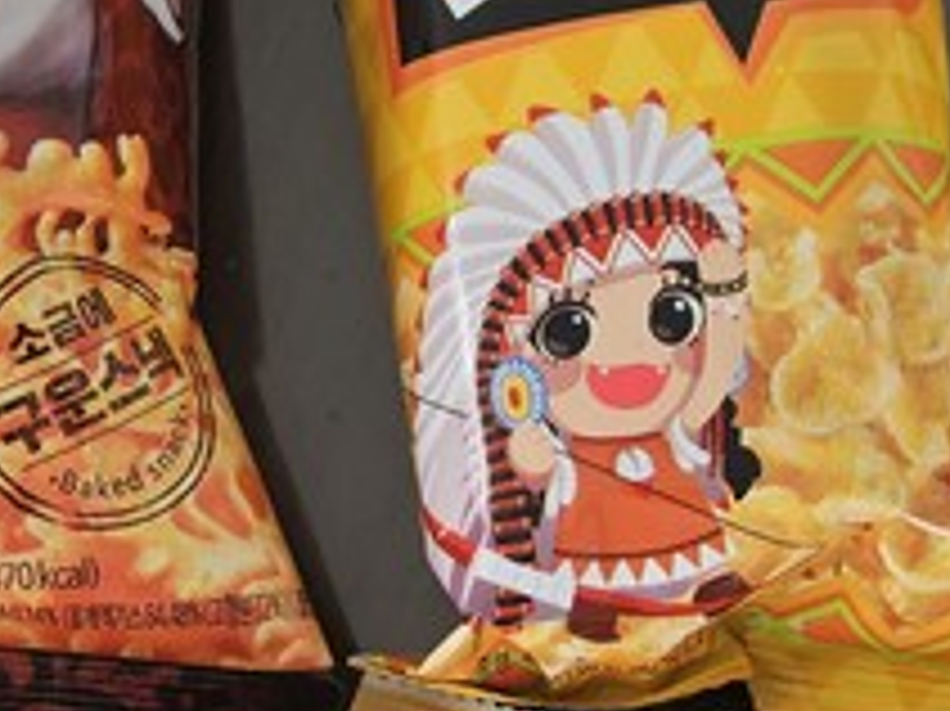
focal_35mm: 98
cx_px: 545
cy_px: 578
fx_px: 2688
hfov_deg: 20.0
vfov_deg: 15.0
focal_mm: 5.4
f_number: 1.8
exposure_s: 1/182
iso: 125
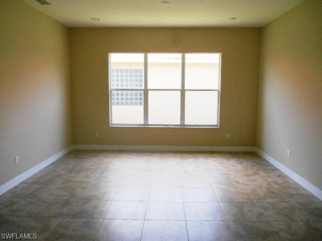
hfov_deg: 67.3
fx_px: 242
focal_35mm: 26
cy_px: 120
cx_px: 161
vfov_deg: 53.1
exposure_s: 1/250
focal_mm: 4.7
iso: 320
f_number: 3.4
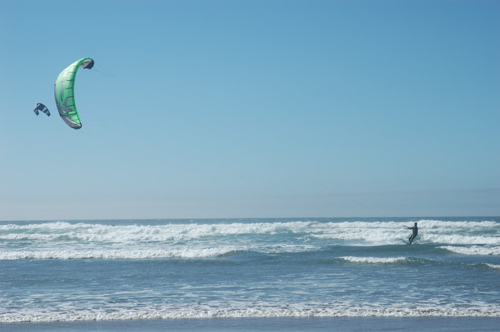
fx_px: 1144
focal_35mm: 82
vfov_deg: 16.5
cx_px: 250
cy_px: 166
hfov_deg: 24.7
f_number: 11
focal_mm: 55
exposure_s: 1/500
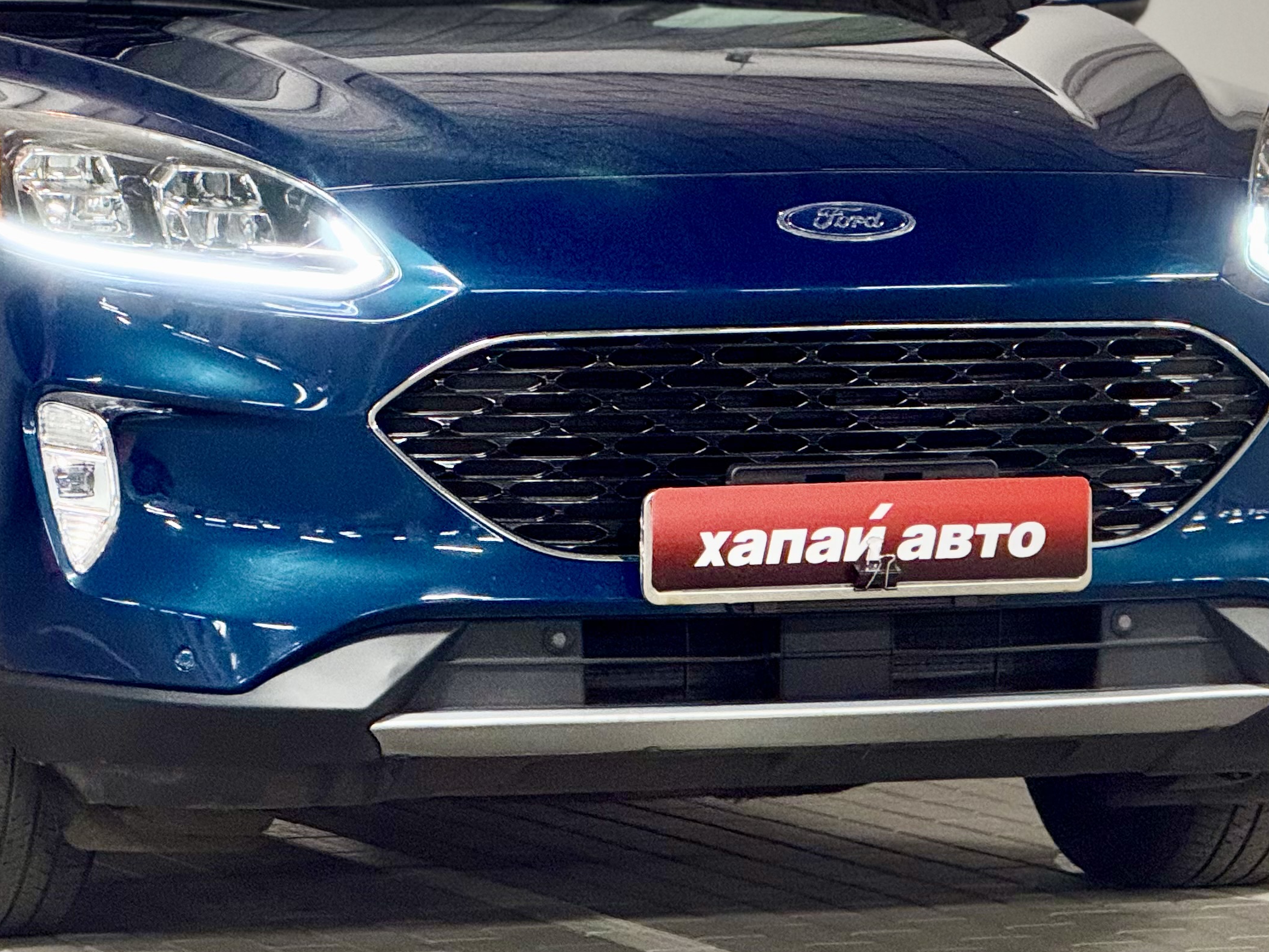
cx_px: 414
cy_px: 248
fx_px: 8468
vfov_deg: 6.4
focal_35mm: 231
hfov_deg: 8.6
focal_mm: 15.66
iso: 400
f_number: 2.8
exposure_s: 1/50
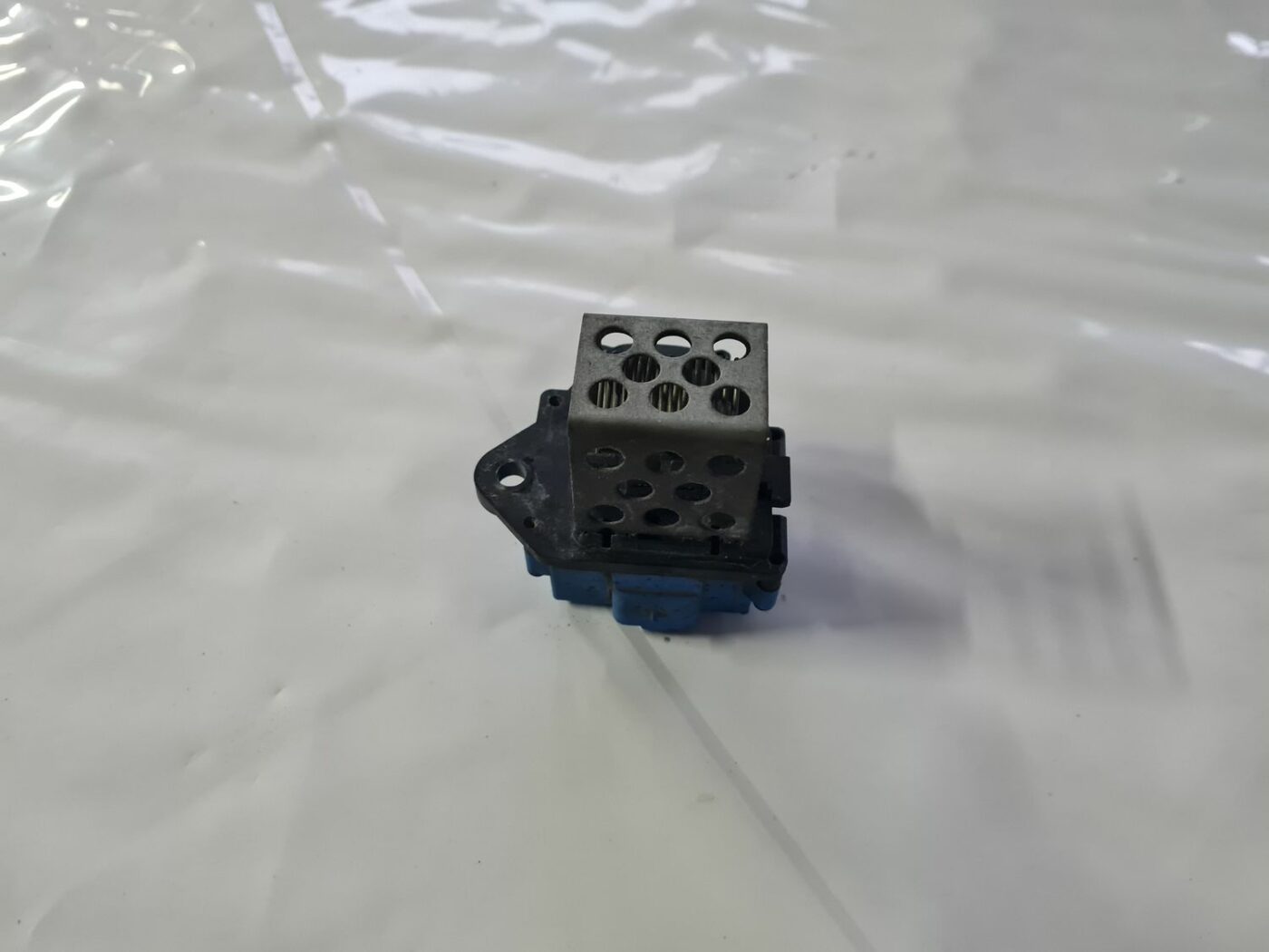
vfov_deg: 53.1
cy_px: 476
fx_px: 953
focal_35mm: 26
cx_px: 634
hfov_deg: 67.3
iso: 500
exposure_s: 1/50
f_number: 1.8
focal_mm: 5.4
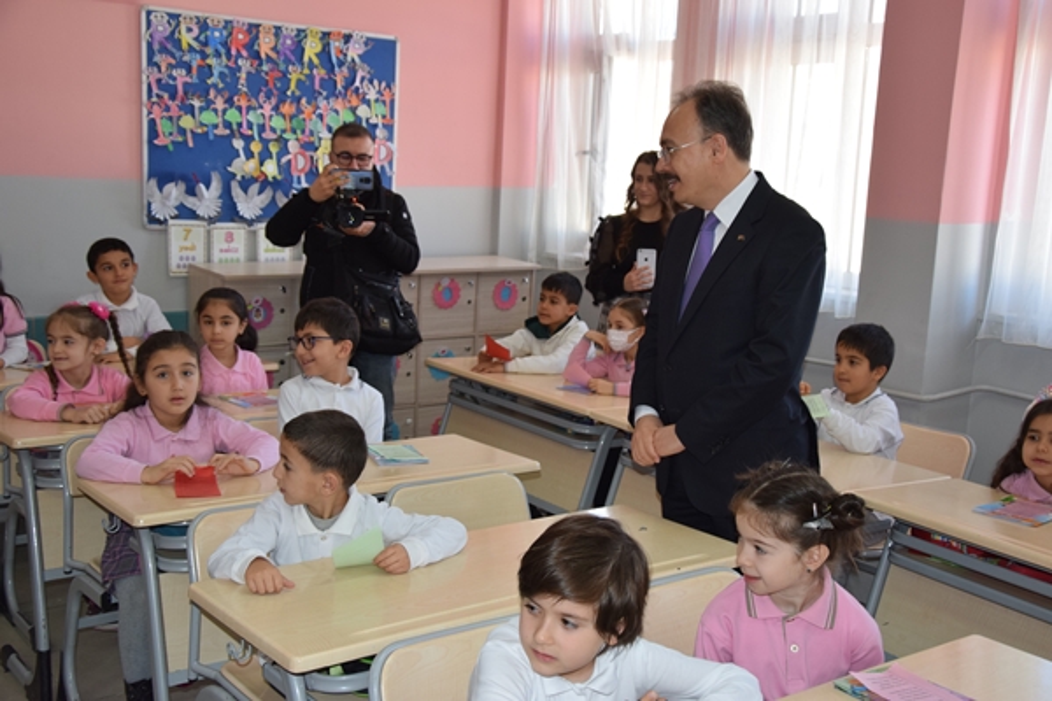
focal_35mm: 42
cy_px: 350
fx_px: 1227
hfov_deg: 46.4
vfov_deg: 31.9
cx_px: 526
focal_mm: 28
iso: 800
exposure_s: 1/125
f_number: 5.6
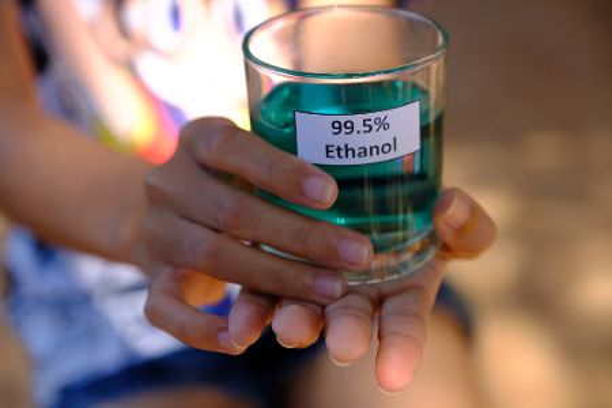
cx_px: 306
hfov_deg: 24.5
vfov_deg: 16.5
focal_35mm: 83
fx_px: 1411
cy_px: 204
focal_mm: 55
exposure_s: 1/450
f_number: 3.6
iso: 200
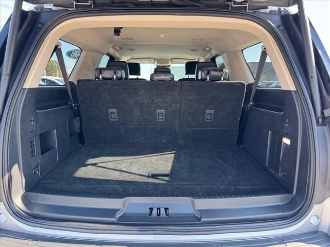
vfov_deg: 56.8
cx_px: 165
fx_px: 229
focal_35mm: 24
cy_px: 124
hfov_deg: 71.6
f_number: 1.78
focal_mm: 6.76
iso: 100
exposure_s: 1/168
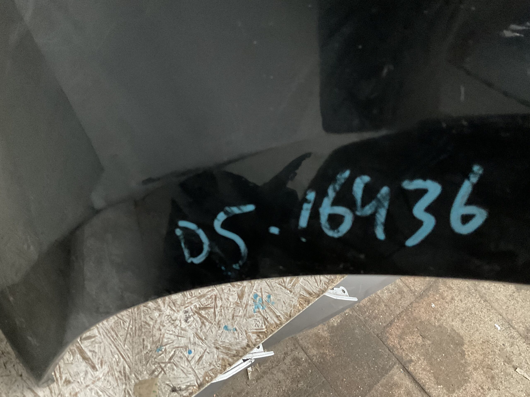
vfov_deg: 48.2
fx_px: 444
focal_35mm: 29
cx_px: 265
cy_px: 198
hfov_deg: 61.7
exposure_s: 1/25
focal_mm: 3
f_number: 1.8
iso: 500
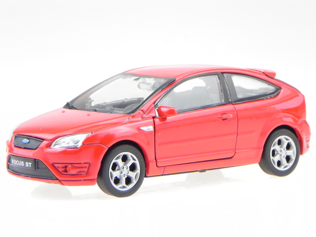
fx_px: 1178
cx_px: 158
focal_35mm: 129
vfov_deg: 11.5
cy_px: 118
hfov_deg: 15.3
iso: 249
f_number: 8
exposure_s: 1/22
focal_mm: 23
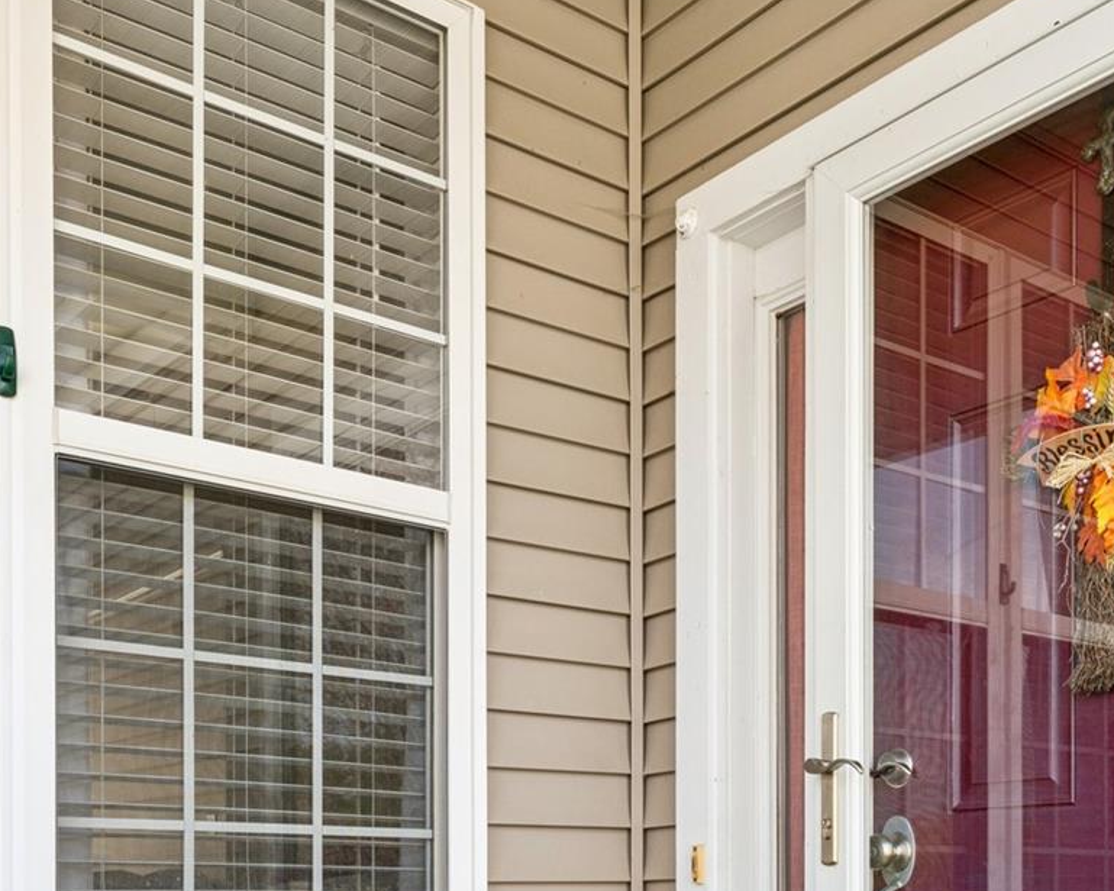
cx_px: 594
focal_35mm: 41
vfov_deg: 34.8
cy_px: 764
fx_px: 1352
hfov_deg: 44.8
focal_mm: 16.4
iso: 100
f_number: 13
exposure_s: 1/8
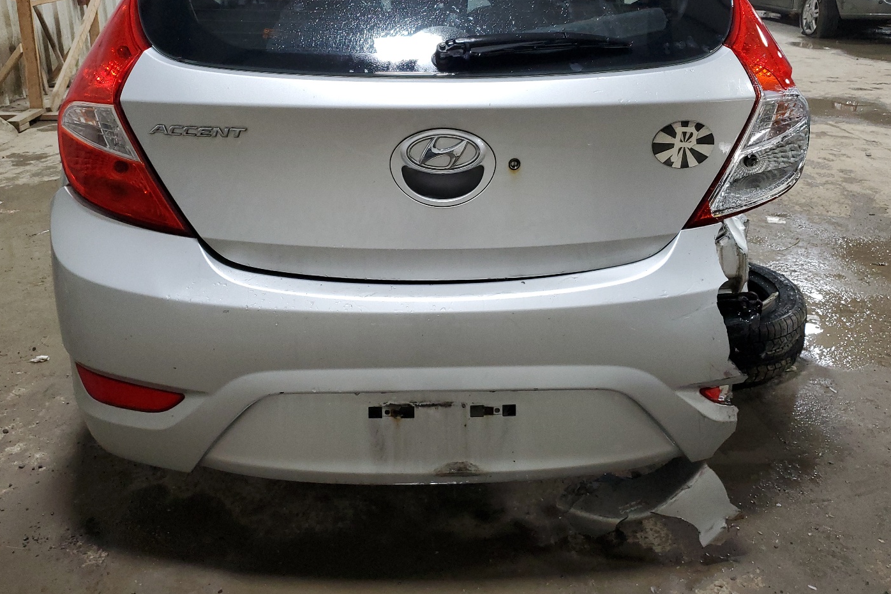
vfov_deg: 42.0
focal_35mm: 31
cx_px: 438
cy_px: 223
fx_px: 767
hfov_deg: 60.3
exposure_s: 1/60.2
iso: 168
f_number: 1.5
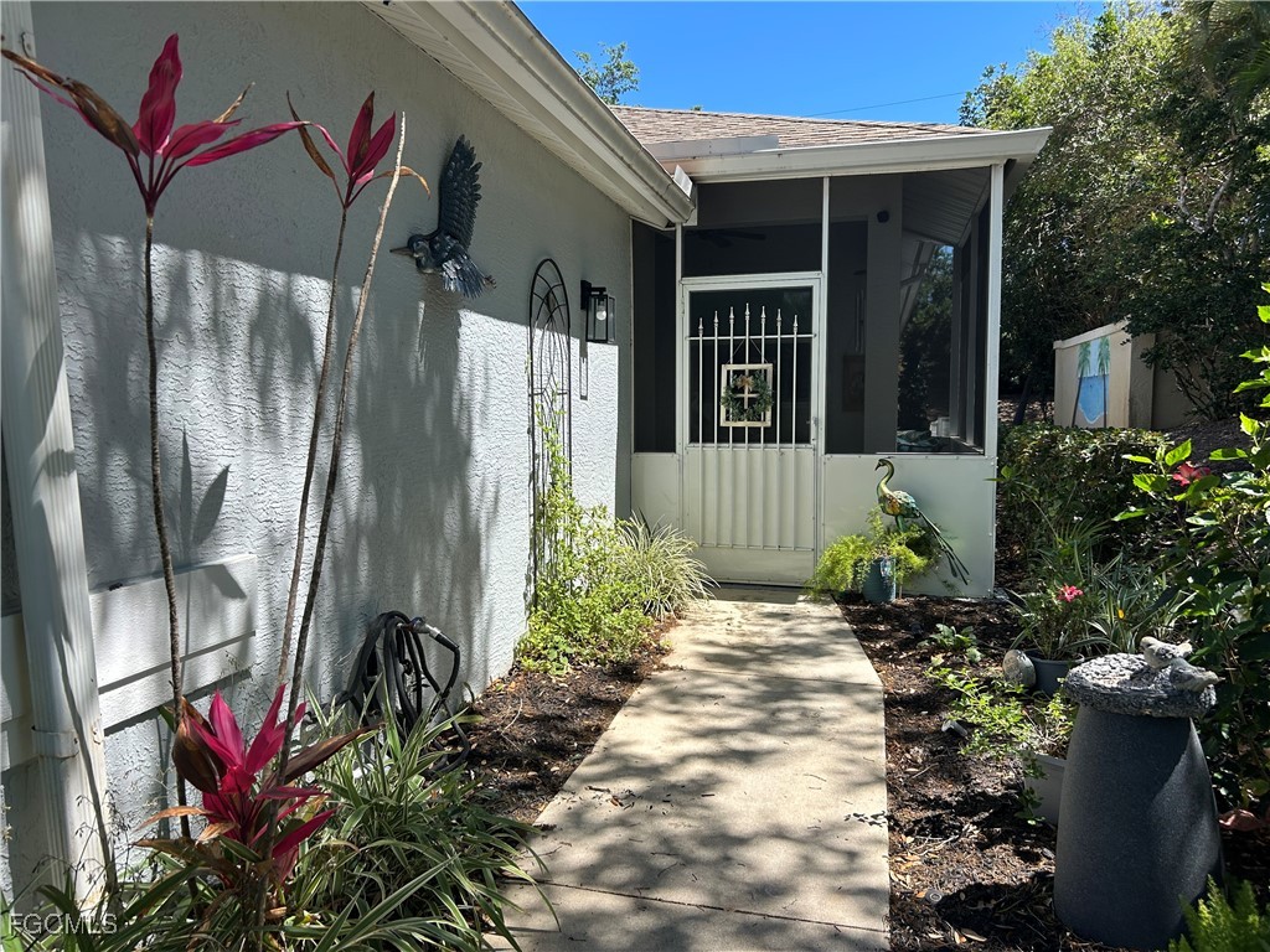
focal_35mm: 26
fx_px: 954
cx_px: 635
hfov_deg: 67.3
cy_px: 476
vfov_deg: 53.1
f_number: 1.5
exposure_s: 1/2457
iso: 50
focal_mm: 5.7
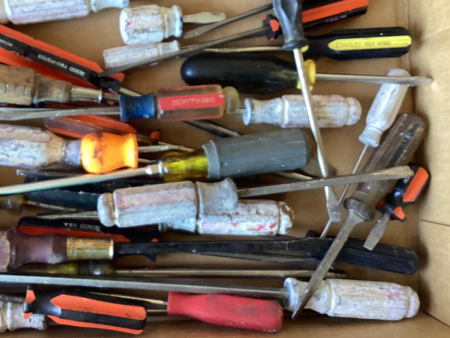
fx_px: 559
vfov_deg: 33.5
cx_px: 150
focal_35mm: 43
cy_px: 136
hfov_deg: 43.2
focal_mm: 3.3
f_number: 2.4
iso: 250
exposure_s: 1/60
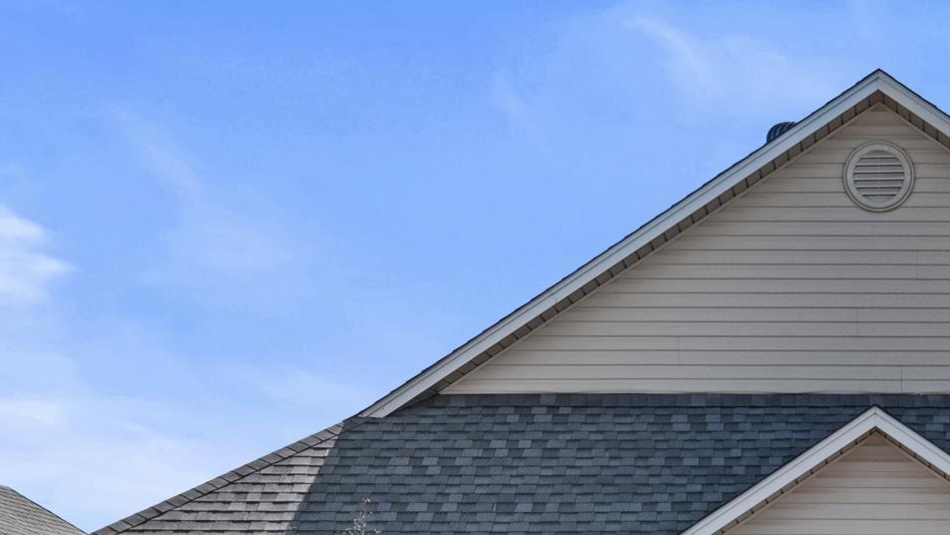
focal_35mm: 99
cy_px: 737
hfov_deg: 21.0
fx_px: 2494
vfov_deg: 11.8
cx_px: 894
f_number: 8
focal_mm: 24
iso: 200
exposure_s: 1/50
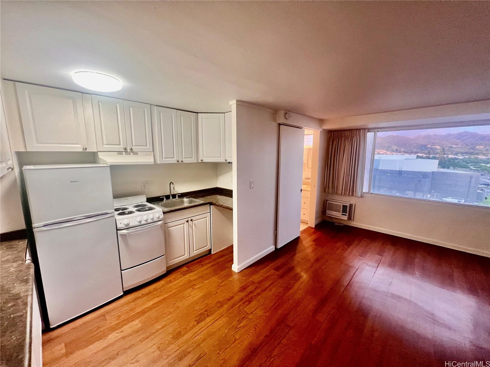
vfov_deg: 89.9
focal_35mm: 13
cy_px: 184
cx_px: 245
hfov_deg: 106.2
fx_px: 184
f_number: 1.8
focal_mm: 1.57
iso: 320
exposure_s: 1/60
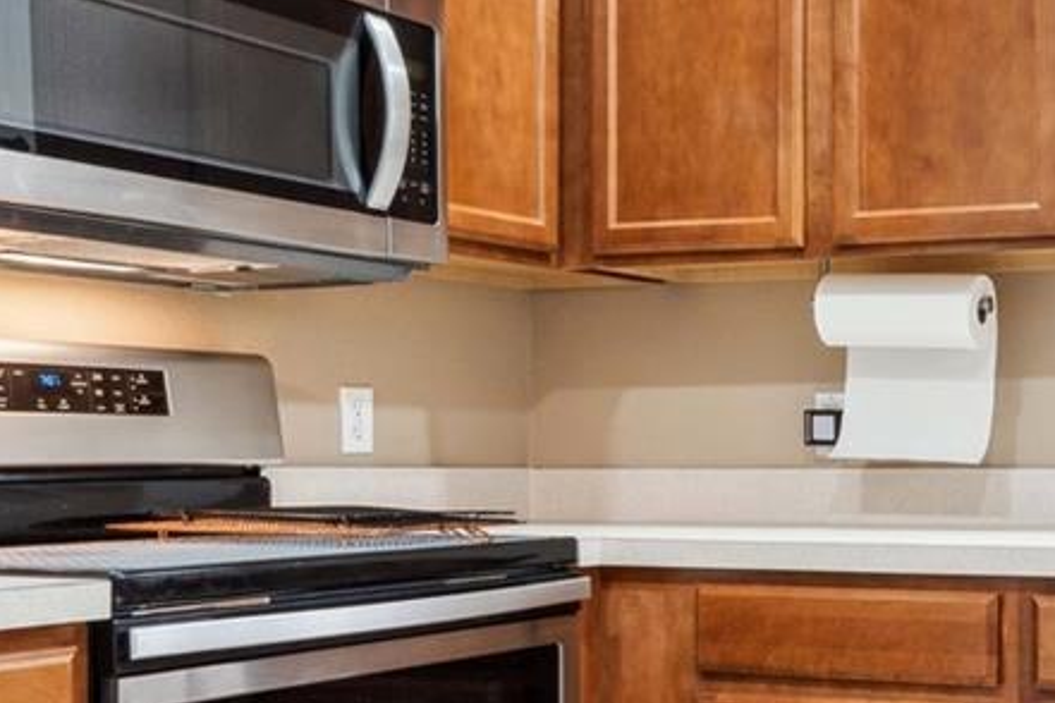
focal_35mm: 58
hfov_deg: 30.6
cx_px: 1177
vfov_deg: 23.3
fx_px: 1700
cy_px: 428
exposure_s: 1/3.33
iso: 250
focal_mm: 16
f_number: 8
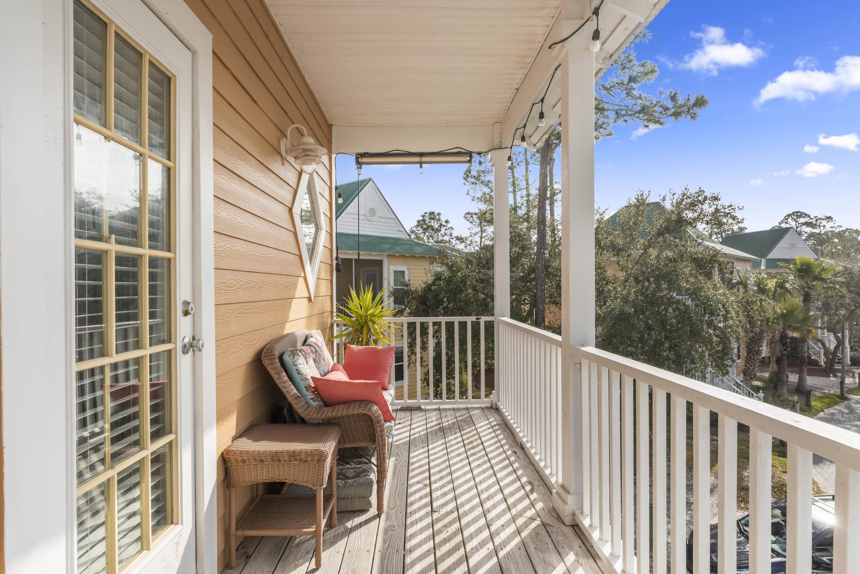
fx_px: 497
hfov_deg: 81.7
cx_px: 430
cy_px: 287
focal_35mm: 21
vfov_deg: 60.0
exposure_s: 1/400
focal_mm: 20.8
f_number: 8
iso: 80
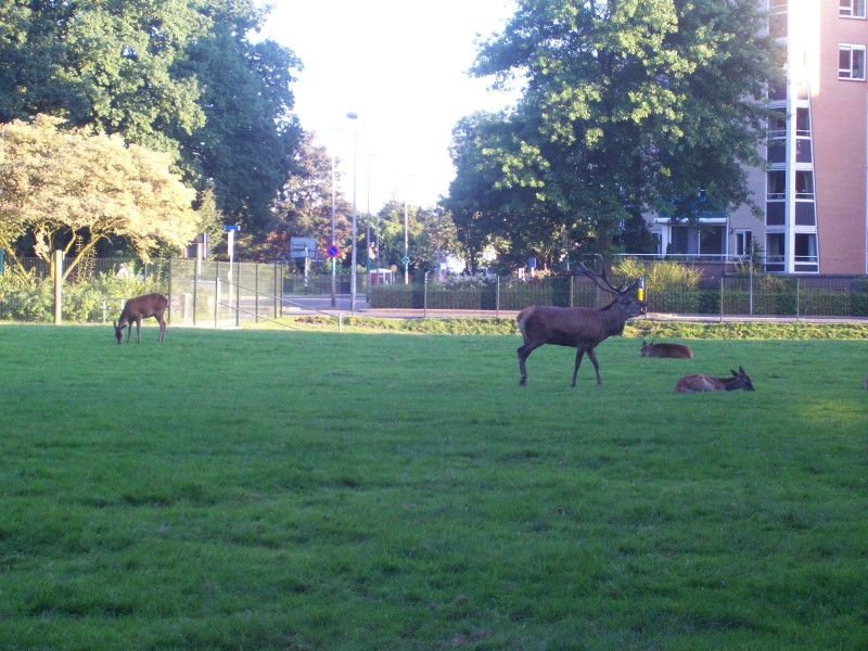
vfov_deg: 14.5
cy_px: 326
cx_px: 434
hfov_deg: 19.3
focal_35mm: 102
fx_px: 2558
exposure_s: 1/62.3
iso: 160
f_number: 4.6
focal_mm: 16.8
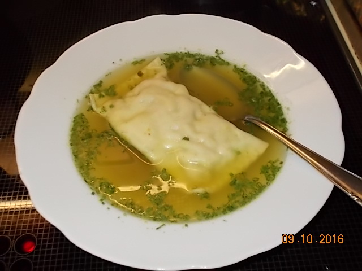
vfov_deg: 36.8
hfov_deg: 47.9
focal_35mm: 39
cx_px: 181
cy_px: 136
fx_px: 408
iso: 200
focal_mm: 6.9
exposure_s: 1/30
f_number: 3.9
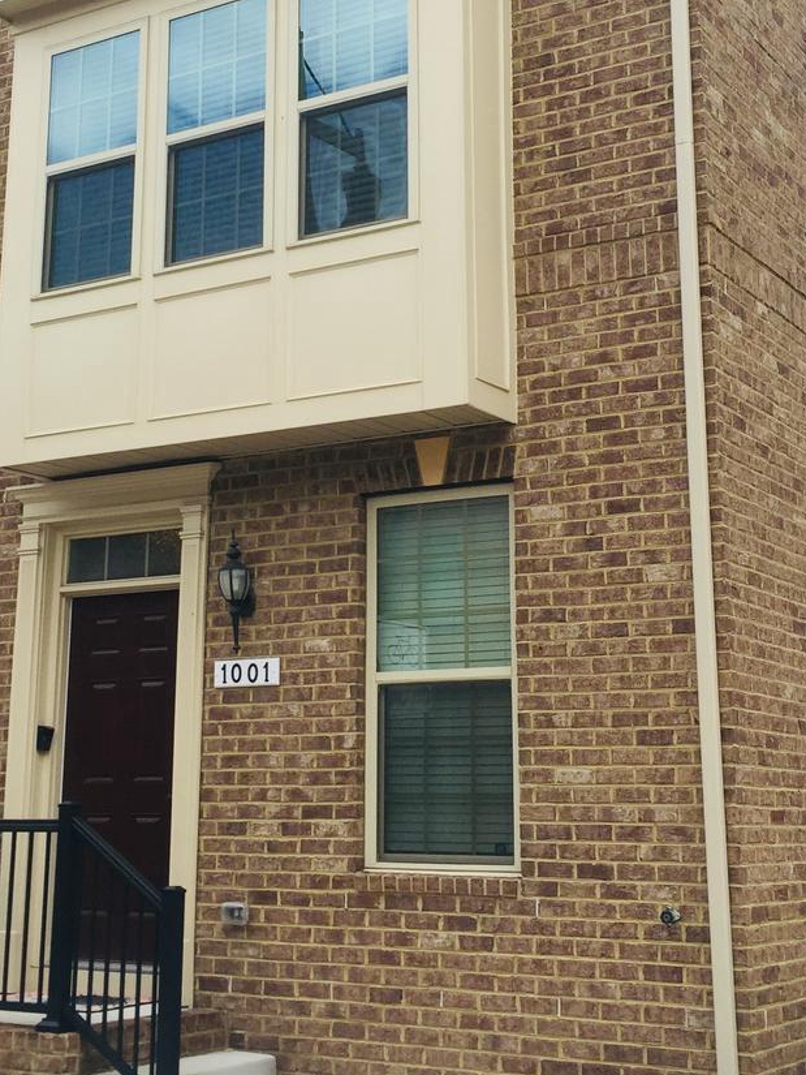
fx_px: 1676
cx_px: 374
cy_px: 365
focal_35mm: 54
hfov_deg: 27.0
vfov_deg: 35.2
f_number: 2.2
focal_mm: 4.15
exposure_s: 1/1199
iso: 32
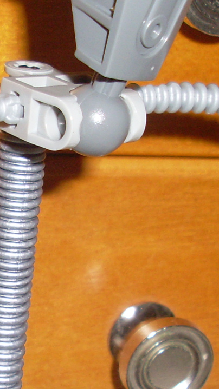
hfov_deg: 10.2
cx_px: 12
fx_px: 1219
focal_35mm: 118
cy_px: 296
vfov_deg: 18.0
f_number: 7.7
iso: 100
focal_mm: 6.3
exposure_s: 1/45
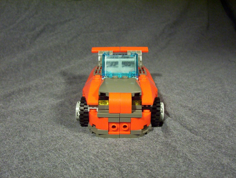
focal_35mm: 43
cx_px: 118
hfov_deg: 43.8
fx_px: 294
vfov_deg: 33.7
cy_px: 89
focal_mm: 5.77
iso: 200
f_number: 2.73
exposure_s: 1/25.9
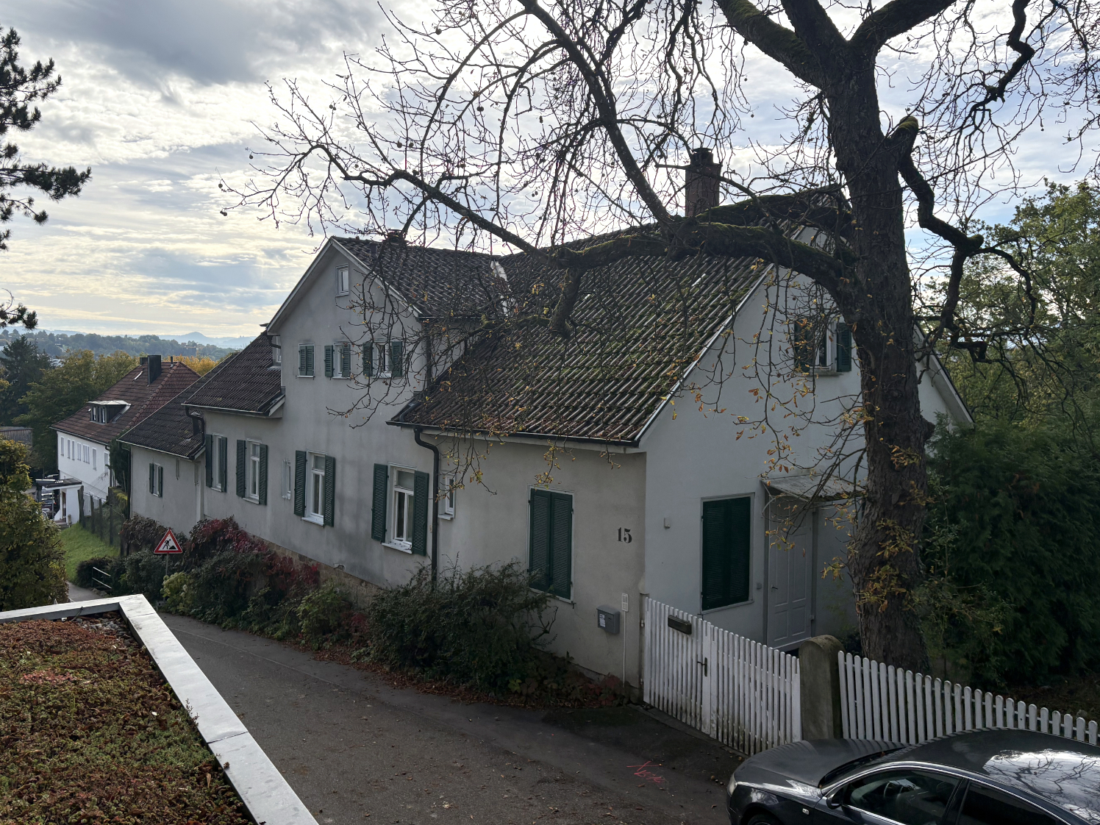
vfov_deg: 53.1
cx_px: 550
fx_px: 826
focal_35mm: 26
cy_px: 412
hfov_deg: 67.3
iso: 50
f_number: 1.6
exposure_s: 1/3831
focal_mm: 6
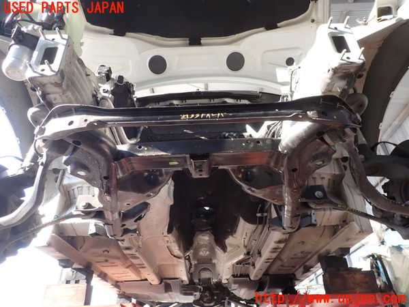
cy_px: 154
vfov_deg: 54.9
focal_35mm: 25
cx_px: 204
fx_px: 295
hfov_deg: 69.4
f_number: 2.8
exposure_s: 1/80
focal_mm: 4.5
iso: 100
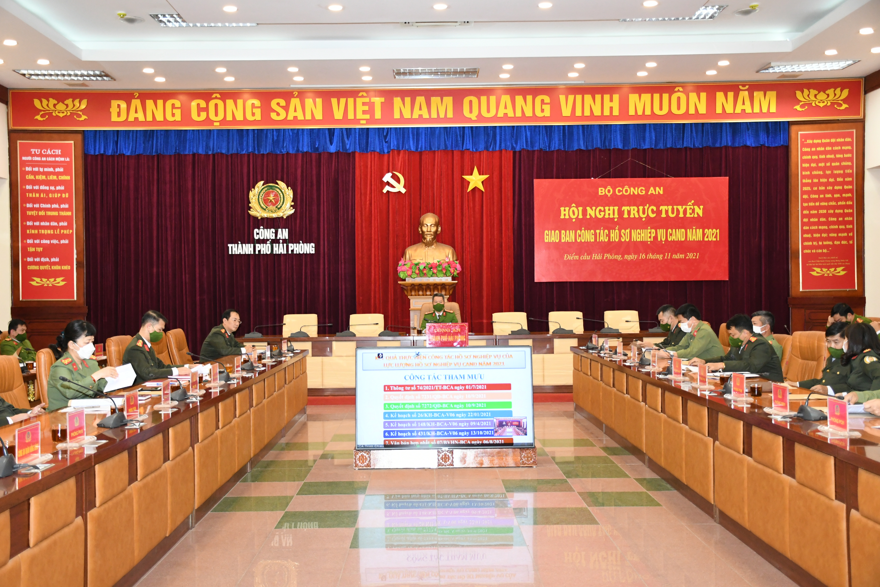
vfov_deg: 33.0
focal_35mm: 40
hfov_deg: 47.9
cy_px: 294
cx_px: 440
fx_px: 990
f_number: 4.5
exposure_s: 1/200
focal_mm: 27
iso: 2500
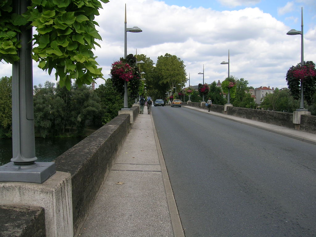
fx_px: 320
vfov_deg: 40.7
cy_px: 118
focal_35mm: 35
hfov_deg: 52.6
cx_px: 158
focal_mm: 5.4
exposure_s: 1/346
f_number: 4.8
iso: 50
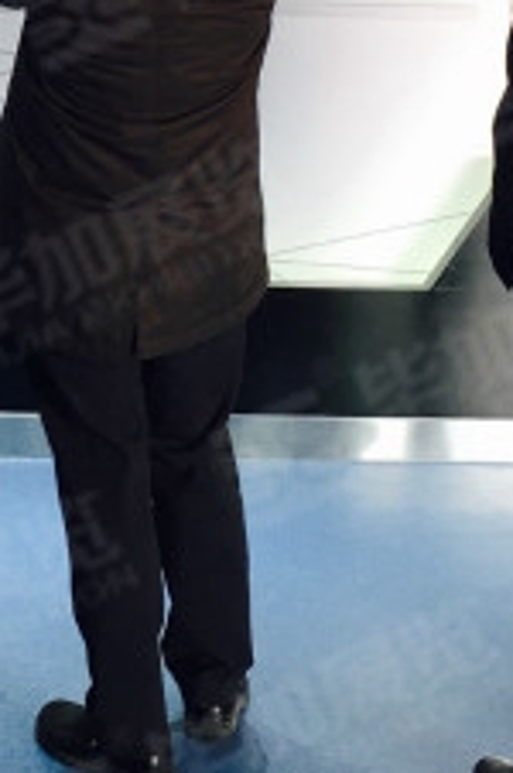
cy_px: -68
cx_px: 24
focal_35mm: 107
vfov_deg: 18.4
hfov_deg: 12.6
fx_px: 2294
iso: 32
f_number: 2.2
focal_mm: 4.15
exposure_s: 1/33
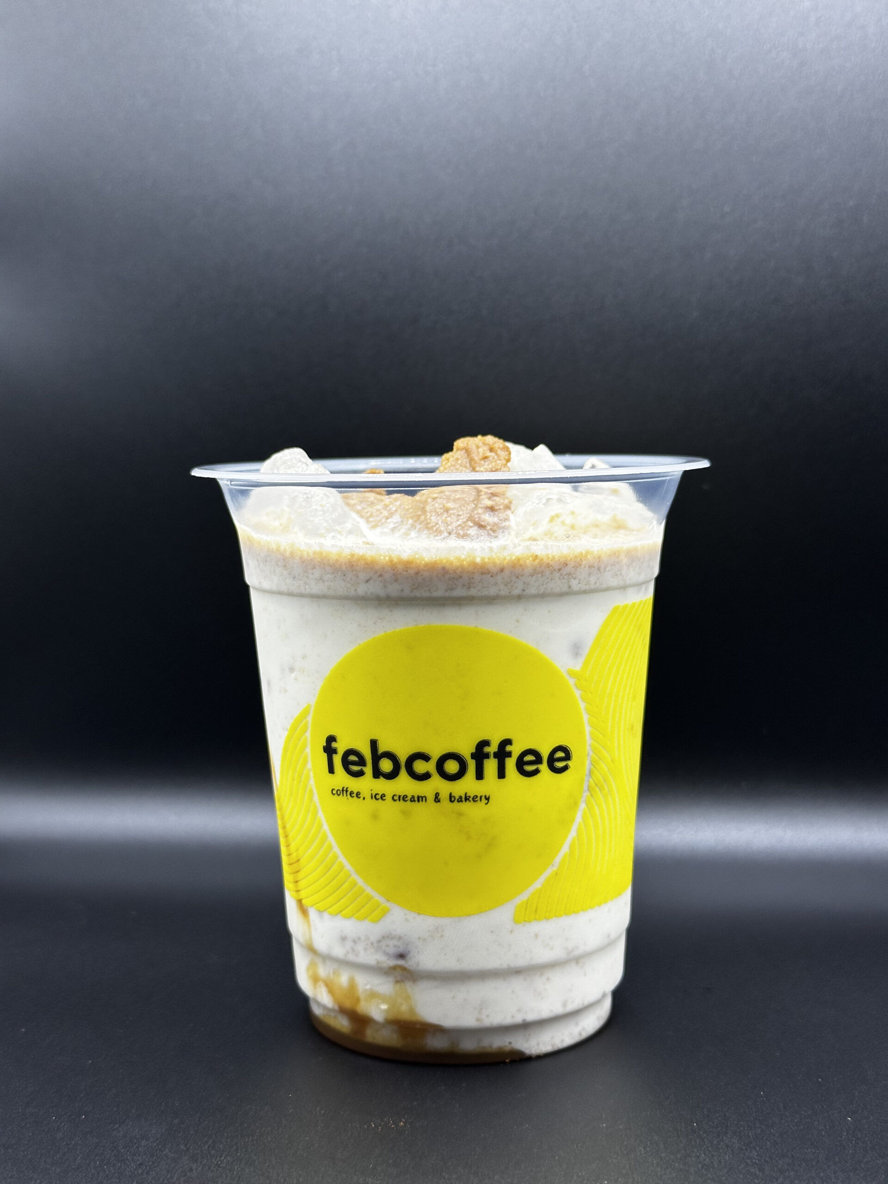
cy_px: 592
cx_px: 444
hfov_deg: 30.3
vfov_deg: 39.7
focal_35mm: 48
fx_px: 1642
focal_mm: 6.86
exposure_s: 1/121
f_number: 1.78
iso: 64
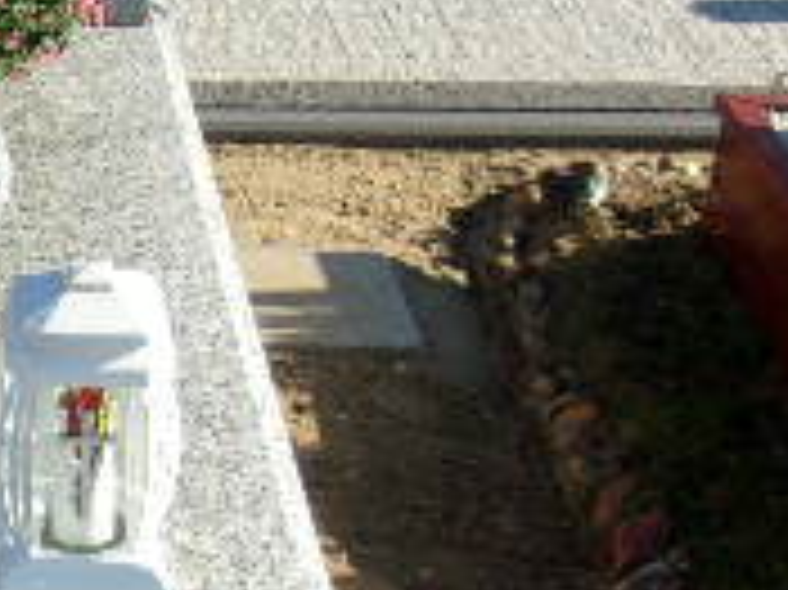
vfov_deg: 14.9
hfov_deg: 18.9
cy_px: 275
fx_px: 2252
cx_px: -135
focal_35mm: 99
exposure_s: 1/70
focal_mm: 4.9
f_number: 10.4
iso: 80
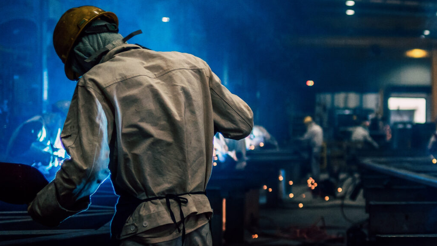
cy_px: 124
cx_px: 502
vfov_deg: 13.2
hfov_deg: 21.7
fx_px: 1066
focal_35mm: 92
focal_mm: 35
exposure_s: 1/1000
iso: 1000
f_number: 1.8
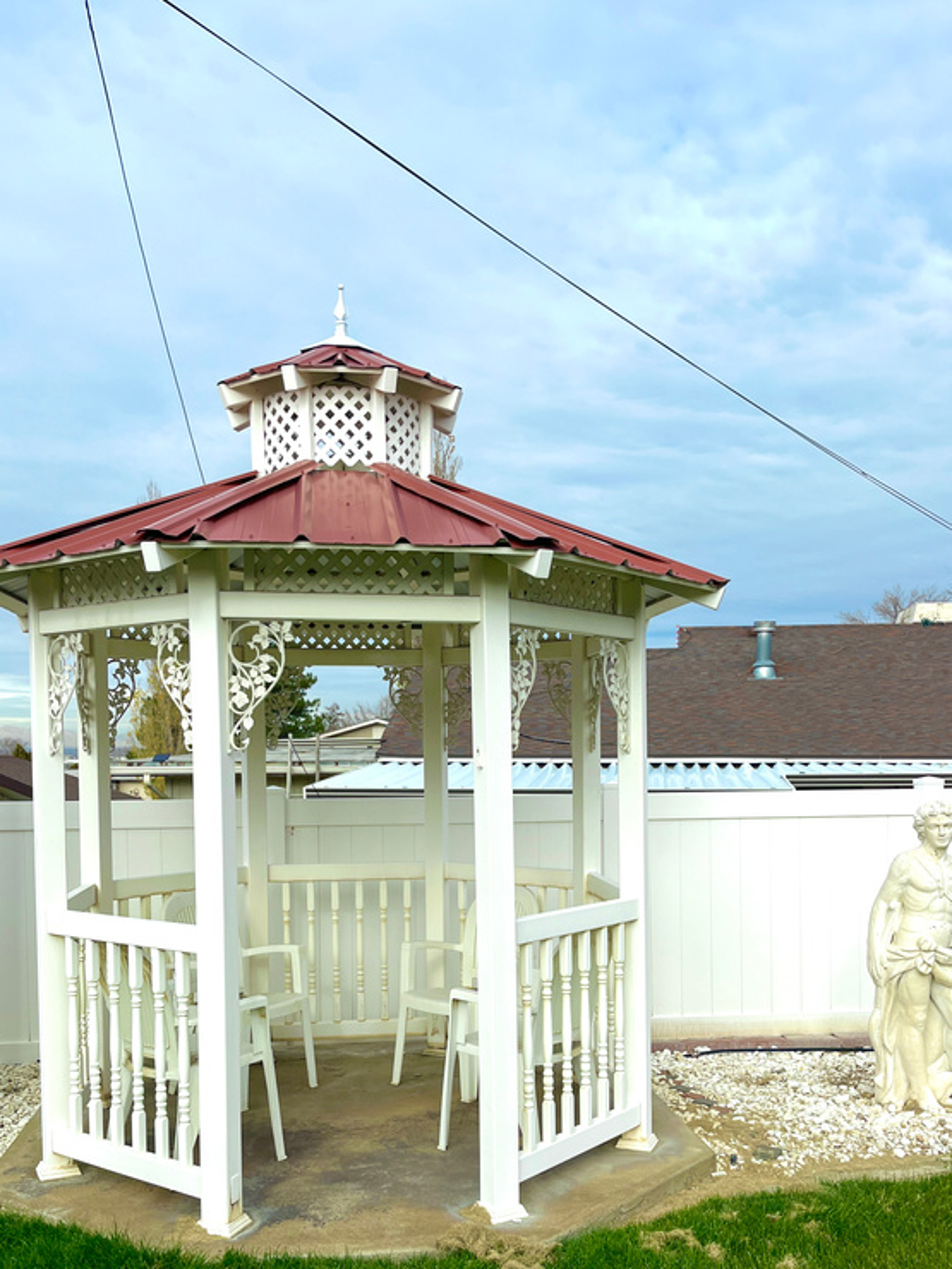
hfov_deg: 51.4
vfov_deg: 65.3
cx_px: 485
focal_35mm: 27
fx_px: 990
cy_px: 648
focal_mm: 5.1
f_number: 1.6
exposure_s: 1/4016
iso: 50
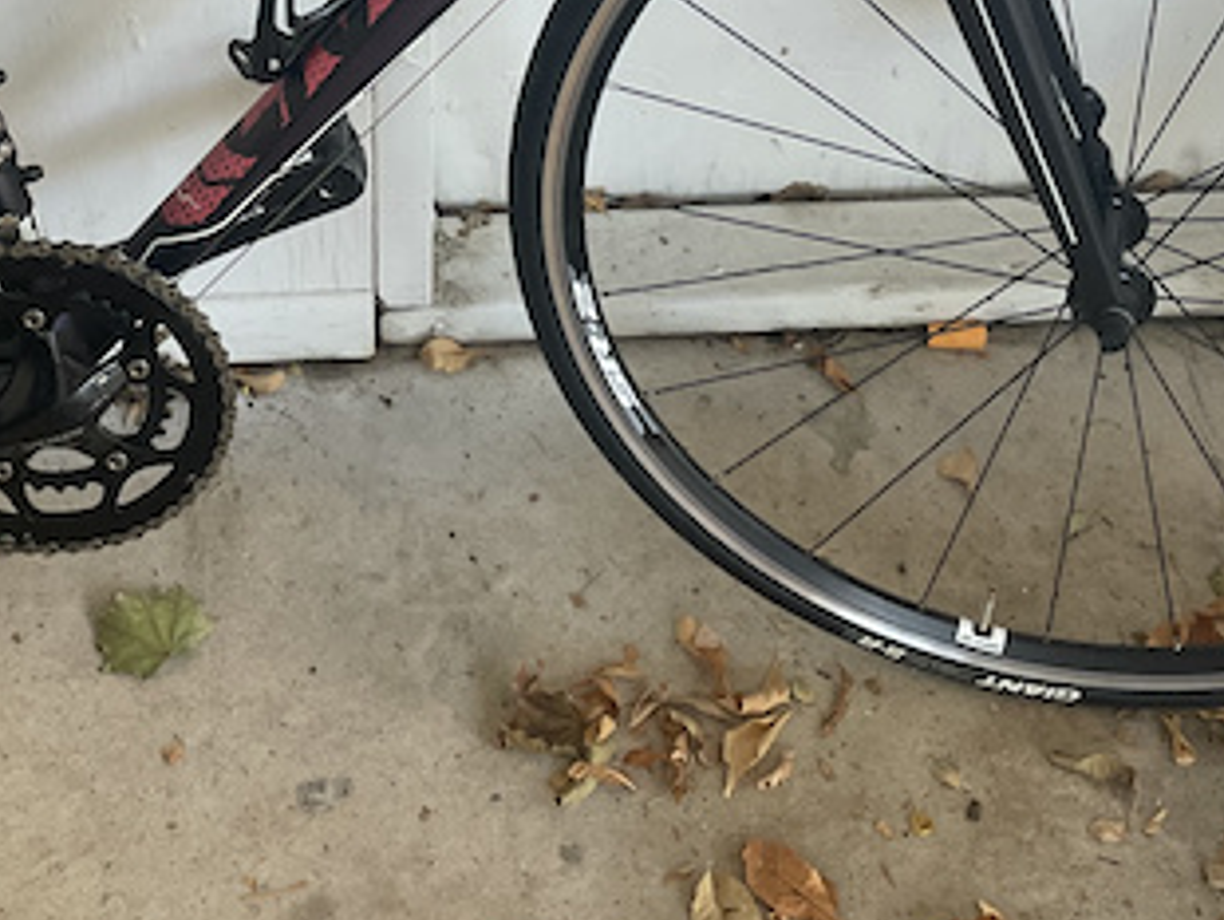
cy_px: -115
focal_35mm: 67
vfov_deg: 20.8
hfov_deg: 28.7
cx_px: 359
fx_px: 2371
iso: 125
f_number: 1.6
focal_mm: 4.2
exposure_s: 1/118
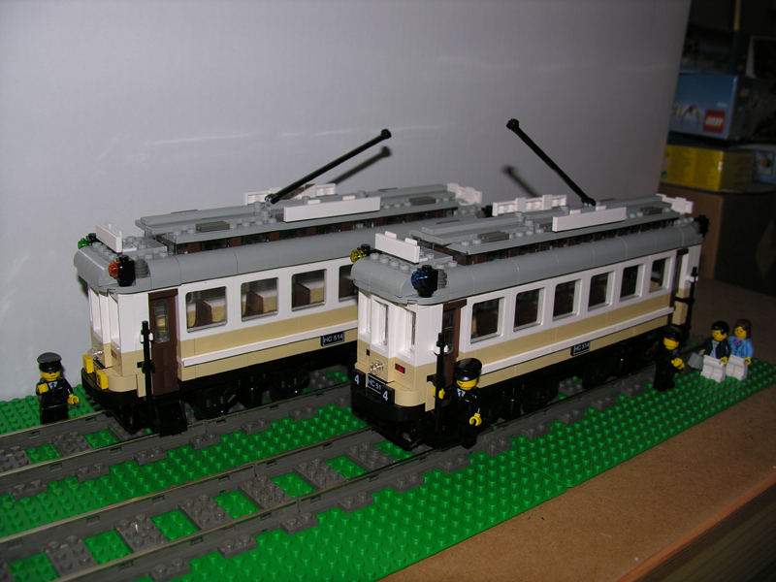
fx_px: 785
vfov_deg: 40.7
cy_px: 291
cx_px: 388
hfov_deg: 52.6
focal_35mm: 35
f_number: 2.8
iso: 50
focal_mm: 8.9
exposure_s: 1/60.1
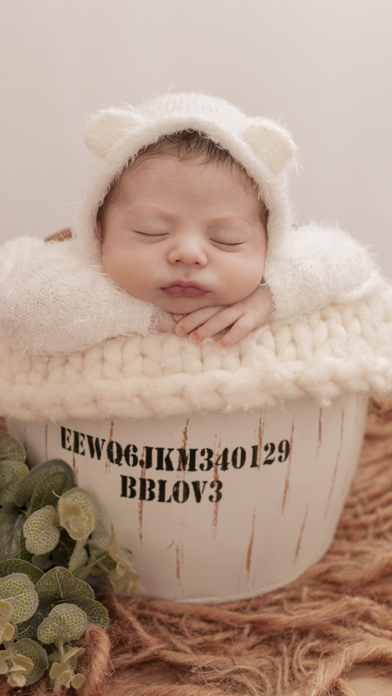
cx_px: 160
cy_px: 351
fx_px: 1026
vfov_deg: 37.5
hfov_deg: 21.6
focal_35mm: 56
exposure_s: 1/125
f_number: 2.8
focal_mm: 35
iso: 320
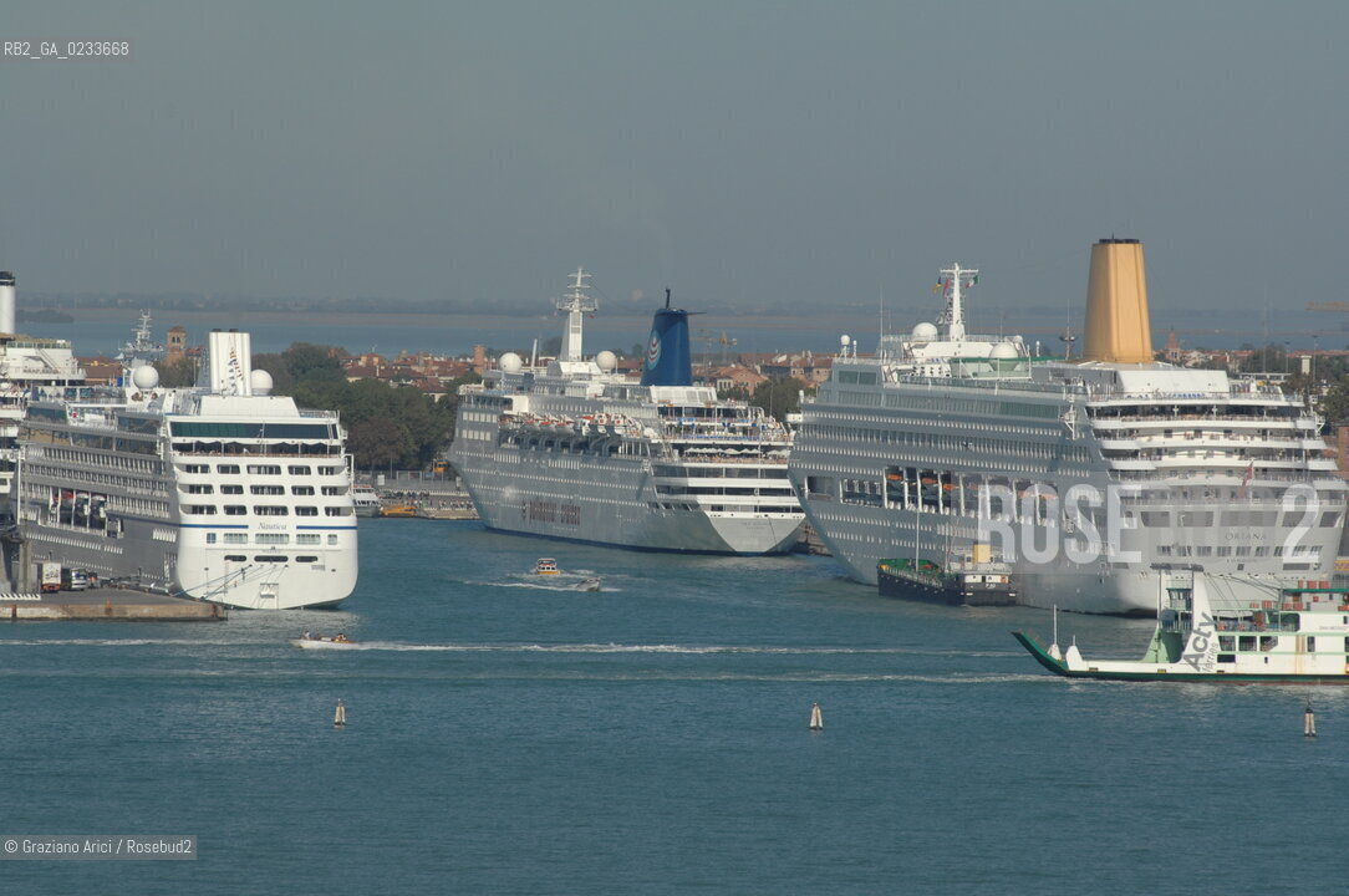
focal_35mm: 300
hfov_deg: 6.9
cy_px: 448
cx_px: 674
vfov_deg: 4.6
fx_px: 11228
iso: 200
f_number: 8
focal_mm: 200
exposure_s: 1/1000
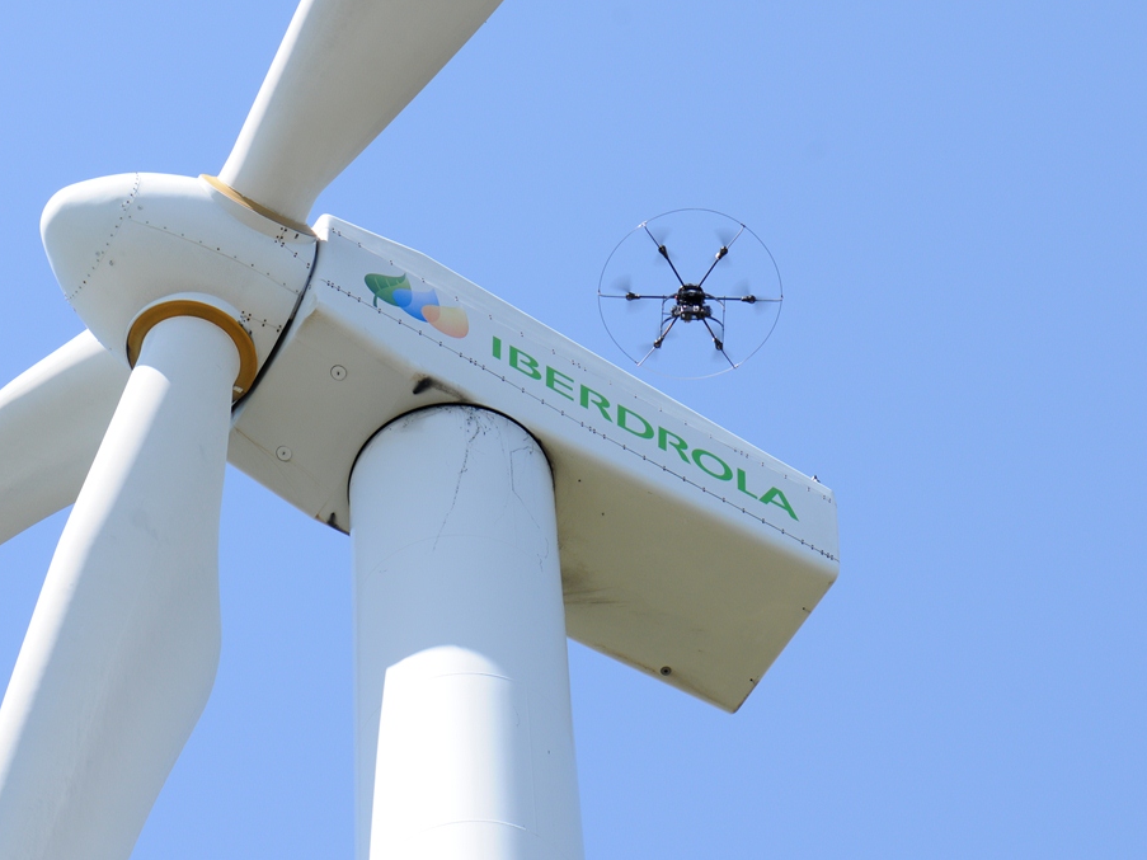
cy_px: 431
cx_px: 624
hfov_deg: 11.5
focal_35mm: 172
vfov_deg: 8.7
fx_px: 5683
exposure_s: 1/400
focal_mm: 105
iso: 320
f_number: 8
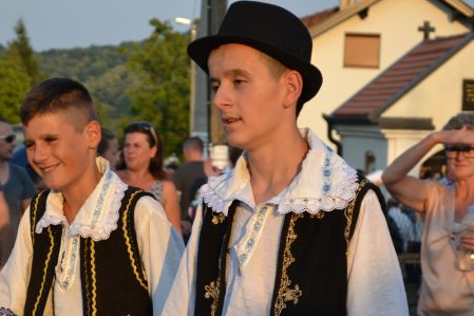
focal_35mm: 107
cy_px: 206
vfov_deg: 12.8
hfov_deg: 19.1
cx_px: 168
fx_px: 1408
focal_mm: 50
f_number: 5.6
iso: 100
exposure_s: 1/125
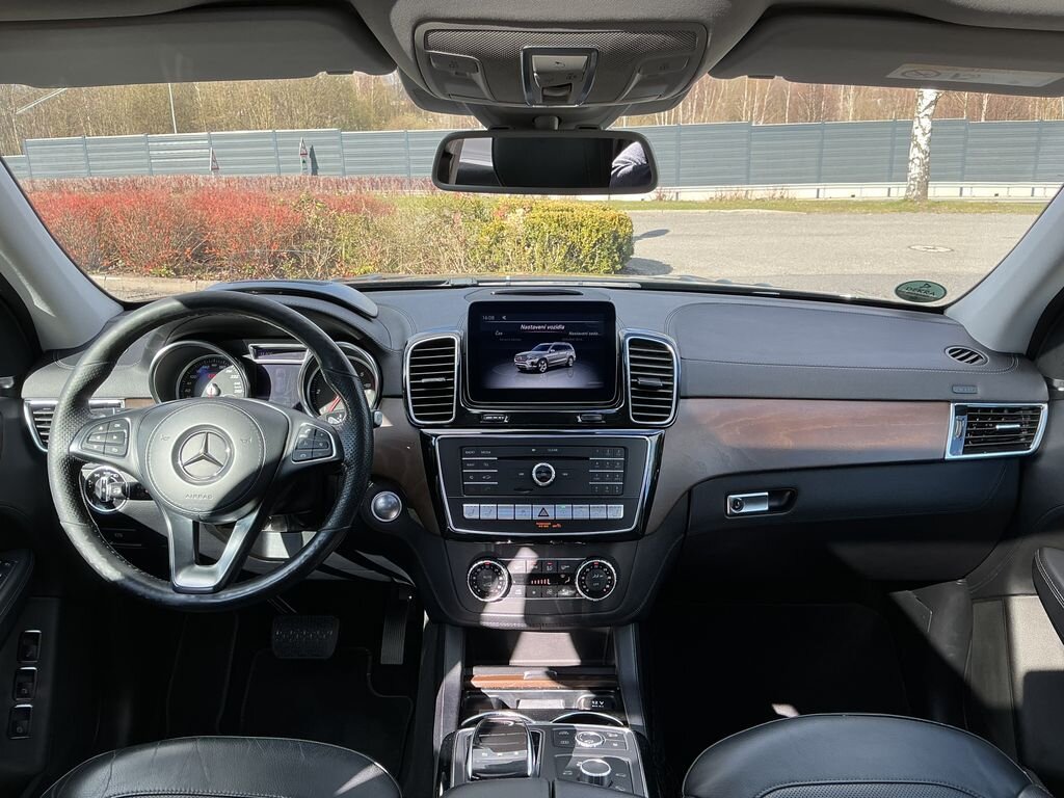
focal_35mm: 29
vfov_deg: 48.2
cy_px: 399
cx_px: 532
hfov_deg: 61.7
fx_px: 891
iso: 20
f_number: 1.8
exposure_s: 1/197
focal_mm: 3
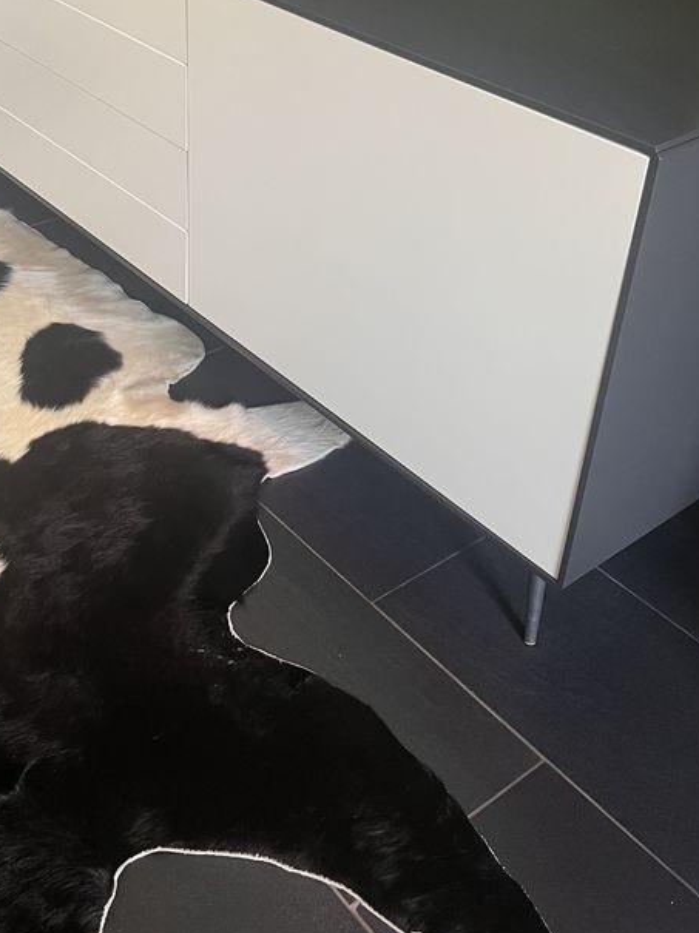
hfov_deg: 33.3
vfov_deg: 43.1
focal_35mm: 43
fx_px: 1159
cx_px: 238
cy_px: 295
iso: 200
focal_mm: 5.1
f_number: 1.6
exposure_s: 1/60
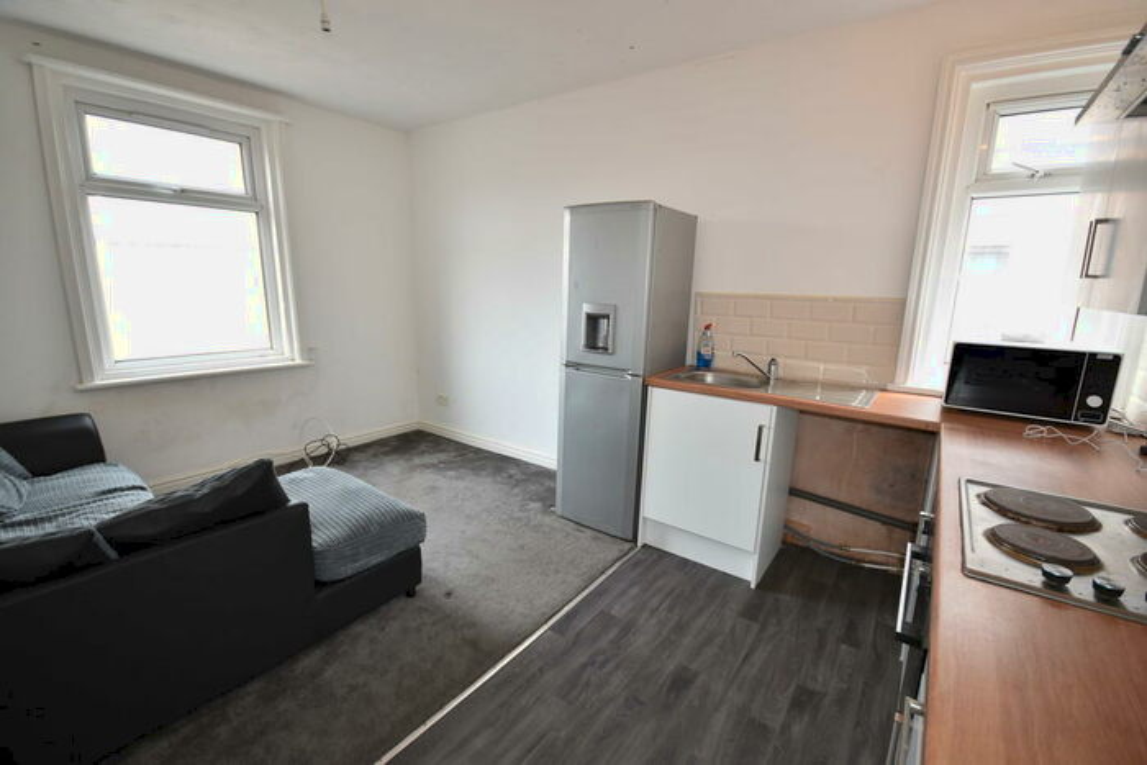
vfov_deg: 77.4
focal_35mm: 15
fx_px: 478
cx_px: 574
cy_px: 382
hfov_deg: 100.4
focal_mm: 10
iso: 100
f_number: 4
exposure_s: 1/20
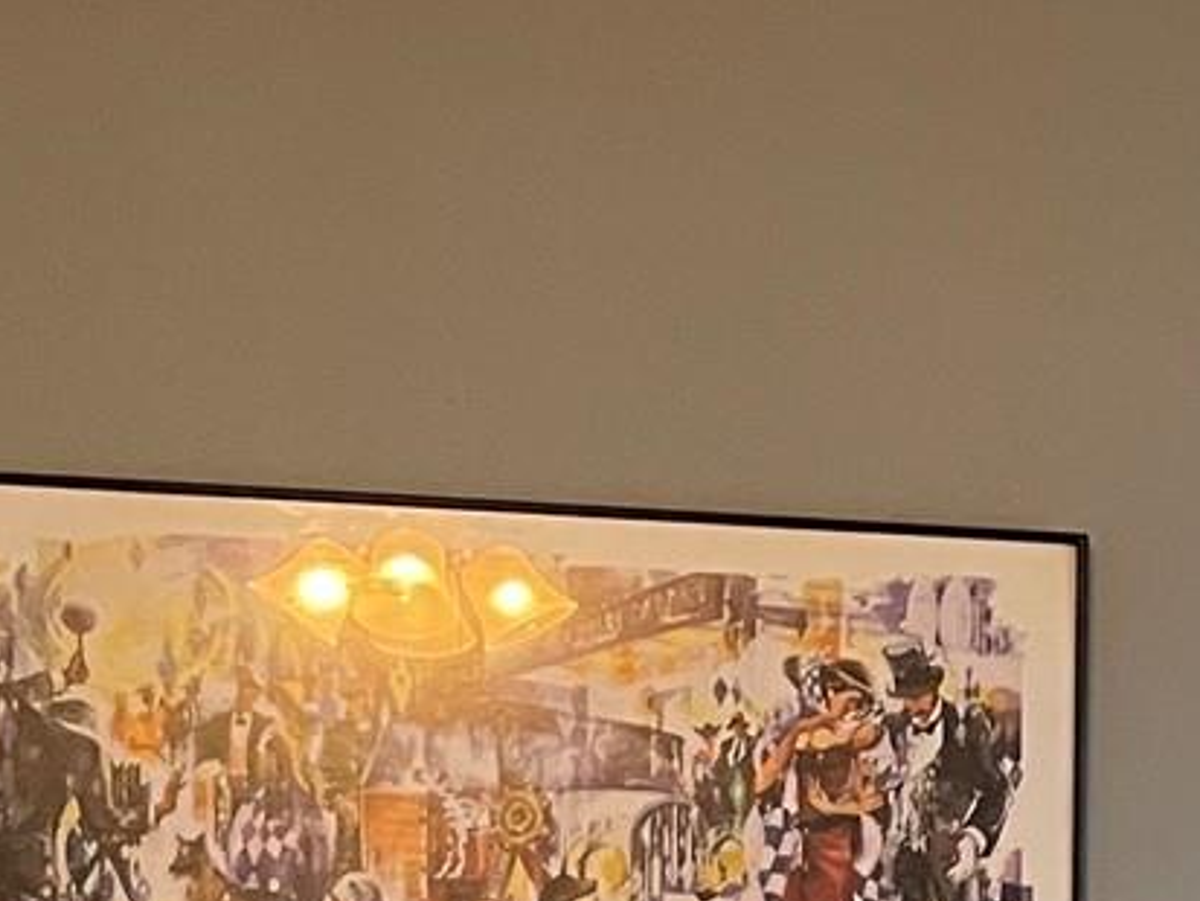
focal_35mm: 129
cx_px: 2112
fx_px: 4473
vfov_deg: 11.3
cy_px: 991
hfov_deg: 13.7
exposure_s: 1/60
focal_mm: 4.2
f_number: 1.6
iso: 200
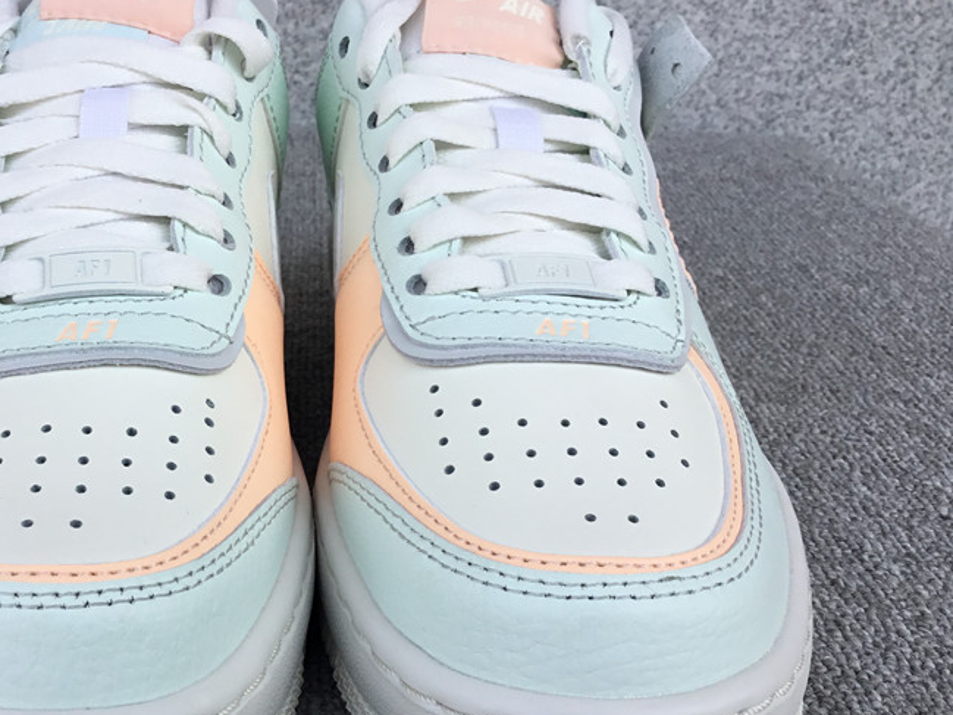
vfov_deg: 33.5
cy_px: 432
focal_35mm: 43
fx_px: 1184
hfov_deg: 43.3
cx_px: 322
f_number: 2.4
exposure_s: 1/673
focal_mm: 3.3
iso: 25
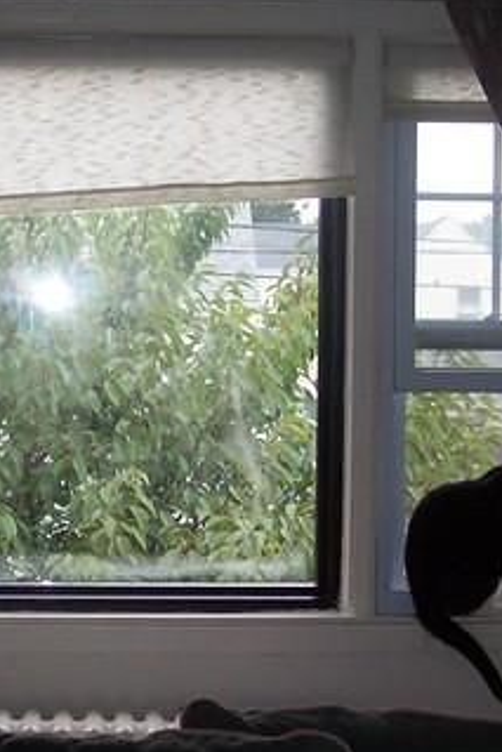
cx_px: 92
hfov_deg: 14.2
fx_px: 2006
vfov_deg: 21.2
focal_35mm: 96
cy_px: 368
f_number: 3
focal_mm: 7
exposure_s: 1/60
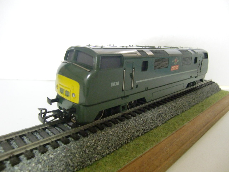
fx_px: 185
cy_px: 86
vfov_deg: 49.7
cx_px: 114
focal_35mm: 28
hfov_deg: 63.4
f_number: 2.6
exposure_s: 1/6
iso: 400
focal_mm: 4.9
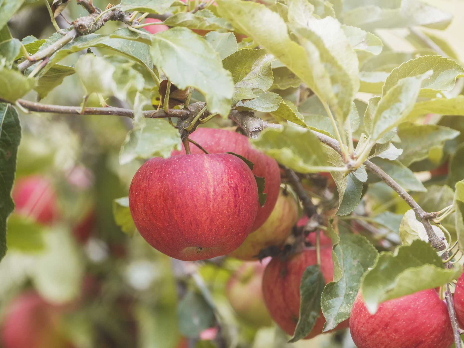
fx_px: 5362
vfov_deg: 3.7
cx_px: 232
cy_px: 174
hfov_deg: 5.0
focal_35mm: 400
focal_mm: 200
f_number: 4
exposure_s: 1/320
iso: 640
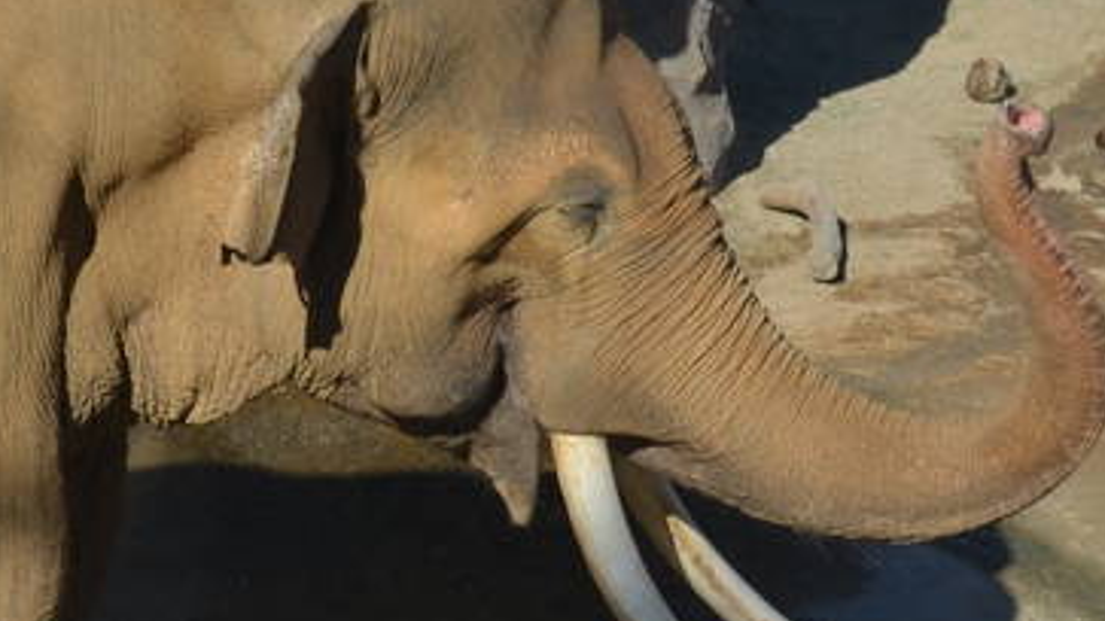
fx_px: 6474
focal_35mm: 221
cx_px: 253
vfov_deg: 5.5
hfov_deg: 9.7
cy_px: 381
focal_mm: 32
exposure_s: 1/250
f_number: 8
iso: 100
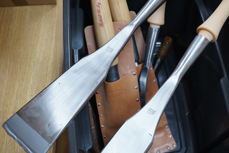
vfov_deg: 29.9
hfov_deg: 43.6
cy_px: 76
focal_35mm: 45
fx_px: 286
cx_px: 114
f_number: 8
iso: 2500
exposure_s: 1/160
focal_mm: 30
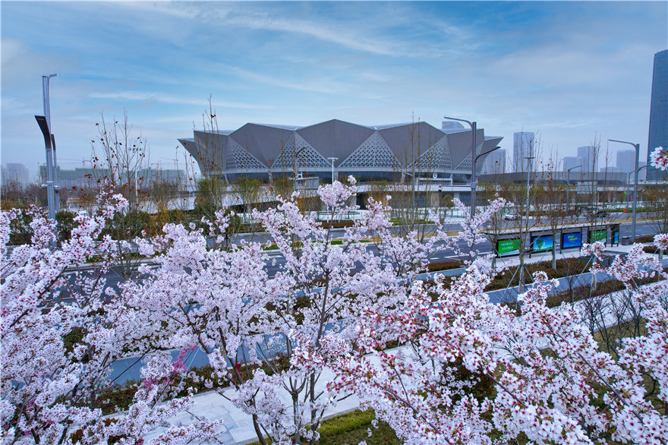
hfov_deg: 78.6
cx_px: 334
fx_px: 408
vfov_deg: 57.2
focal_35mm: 22
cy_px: 222
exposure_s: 1/500
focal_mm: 8.38
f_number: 2.8
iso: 100
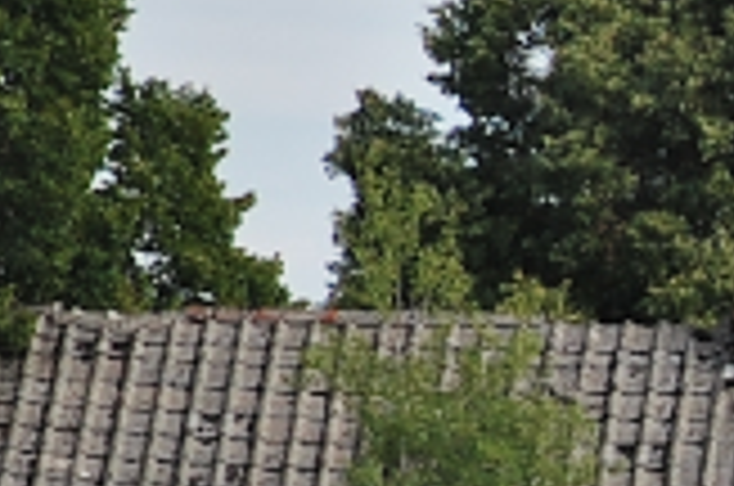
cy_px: 682
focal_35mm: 1003
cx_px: 1801
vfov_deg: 1.4
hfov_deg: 2.1
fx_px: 20409
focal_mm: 85
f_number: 6.3
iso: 200
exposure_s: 1/640
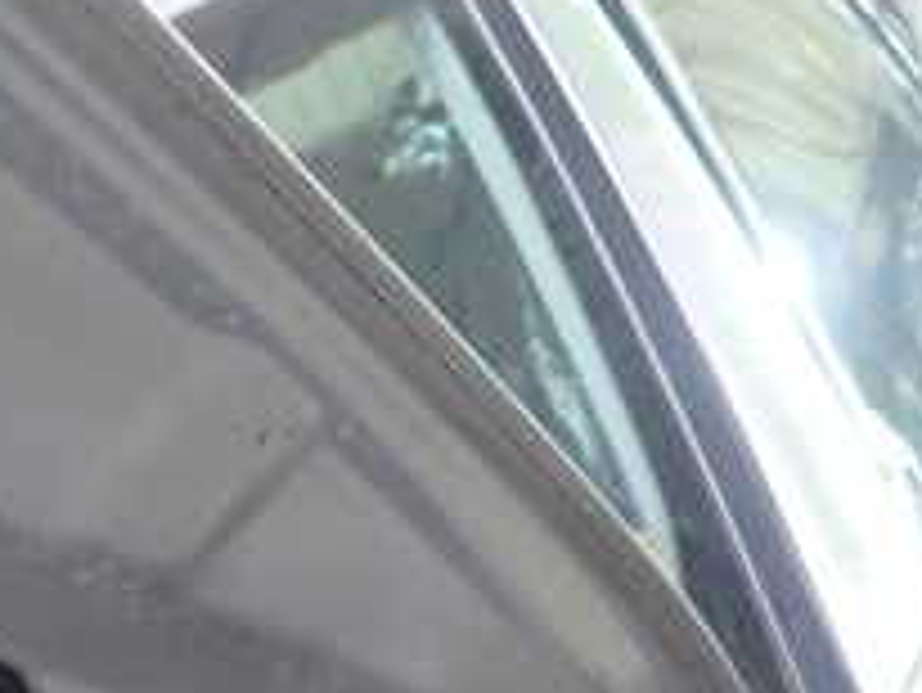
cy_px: 846
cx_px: 67
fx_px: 1945
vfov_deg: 19.0
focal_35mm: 73
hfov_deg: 25.7
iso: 640
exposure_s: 1/30
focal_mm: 4.5
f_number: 2
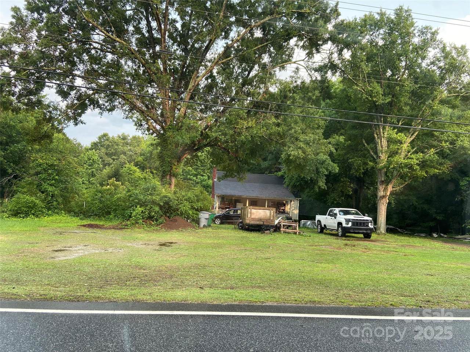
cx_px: 235
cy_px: 176
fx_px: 353
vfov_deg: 53.1
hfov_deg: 67.3
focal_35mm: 26
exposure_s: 1/206
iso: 32
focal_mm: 4.25
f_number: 1.8
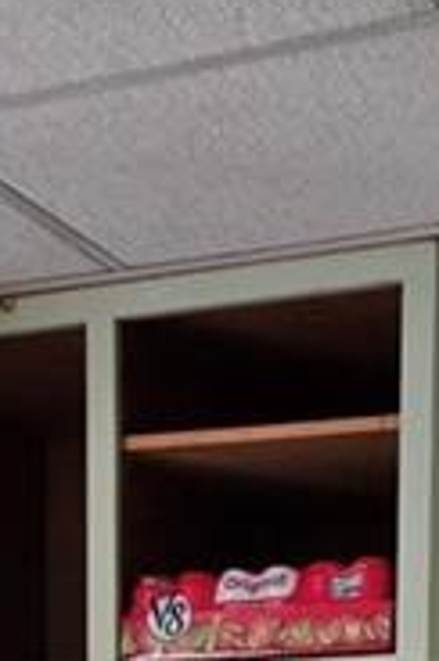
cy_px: 1071
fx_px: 1836
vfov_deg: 17.7
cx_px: 252
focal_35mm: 100
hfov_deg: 13.6
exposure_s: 1/120
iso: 640
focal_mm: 5.4
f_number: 1.8
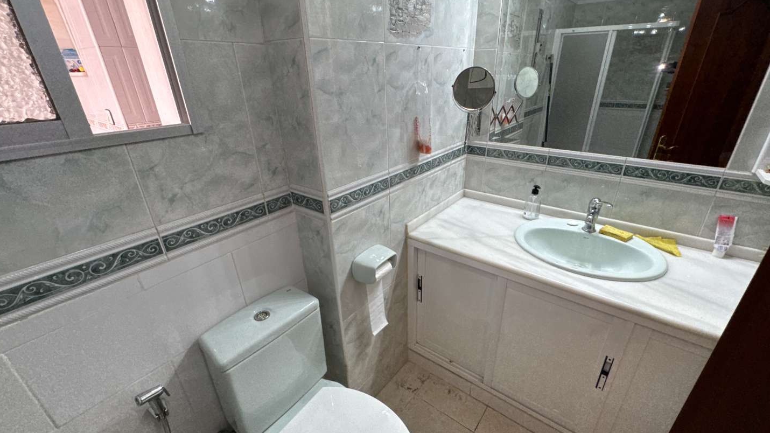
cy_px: 220
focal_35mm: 16
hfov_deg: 99.3
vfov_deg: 67.1
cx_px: 398
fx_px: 327
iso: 125
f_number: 2.2
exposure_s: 1/99
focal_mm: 2.22
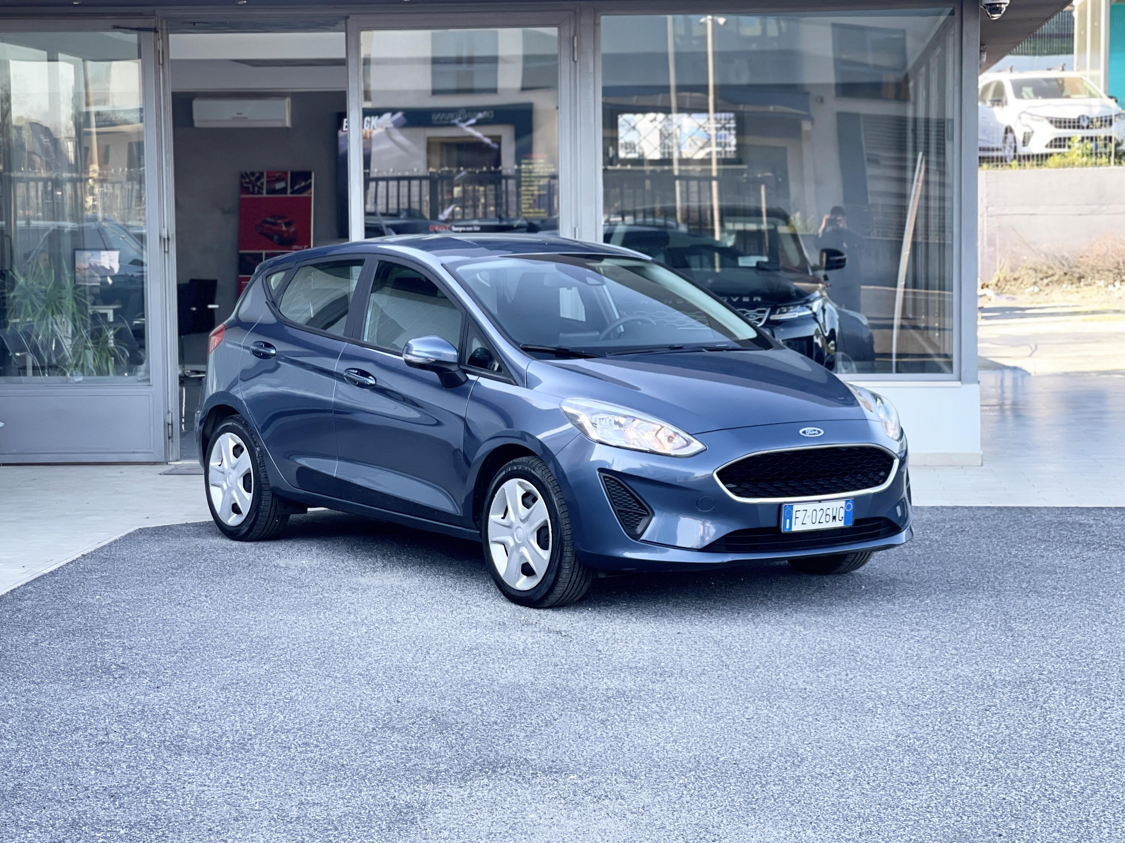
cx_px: 562
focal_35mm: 64
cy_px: 422
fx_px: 2080
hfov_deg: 30.3
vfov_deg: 22.9
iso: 40
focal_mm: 7.5
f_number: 2.2
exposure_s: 1/121
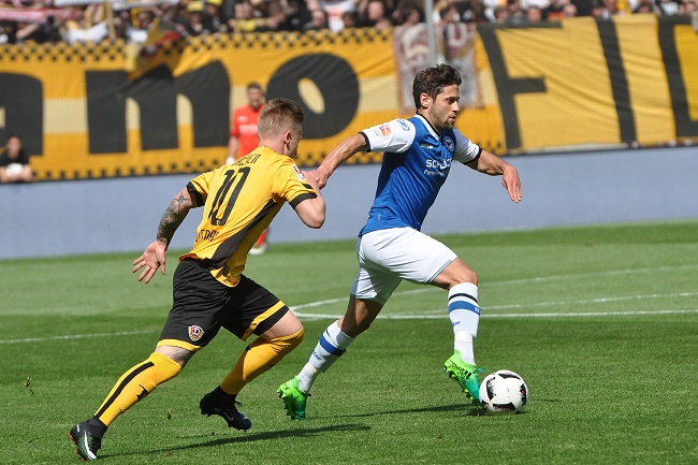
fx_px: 6978
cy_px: 232
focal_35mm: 360
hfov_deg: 5.7
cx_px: 349
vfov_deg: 3.8
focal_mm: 240
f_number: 6.3
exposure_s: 1/2500
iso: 400
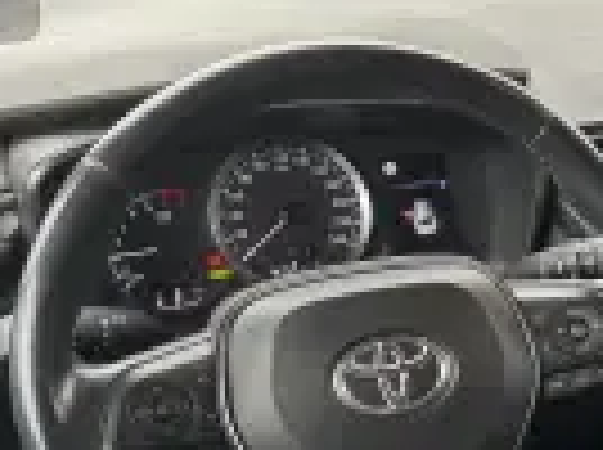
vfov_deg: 20.5
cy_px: 418
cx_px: 720
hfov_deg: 25.1
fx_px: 1217
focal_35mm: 70
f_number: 1.6
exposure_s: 1/69
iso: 125
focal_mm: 5.96
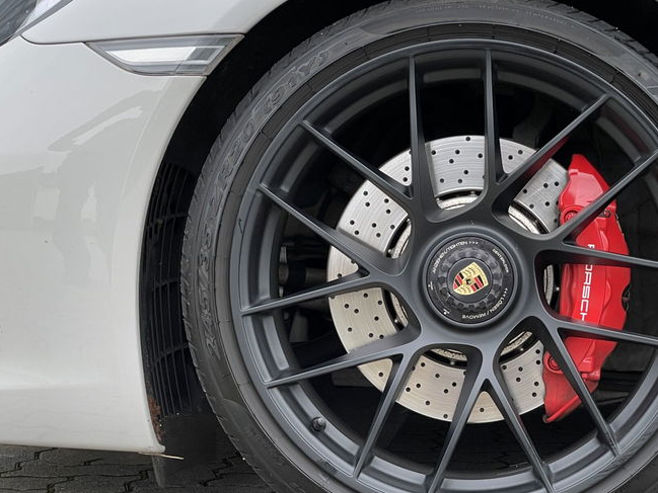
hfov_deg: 23.6
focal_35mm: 82
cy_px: 301
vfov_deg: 18.0
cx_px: 476
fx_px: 1559
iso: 32
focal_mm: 6
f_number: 2
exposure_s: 1/99
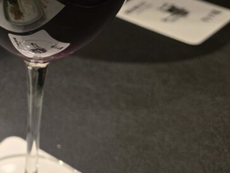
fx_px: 432
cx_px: -1
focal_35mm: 65
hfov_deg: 28.0
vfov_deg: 22.2
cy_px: 29
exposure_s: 1/100
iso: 250
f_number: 1.8
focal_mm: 5.4
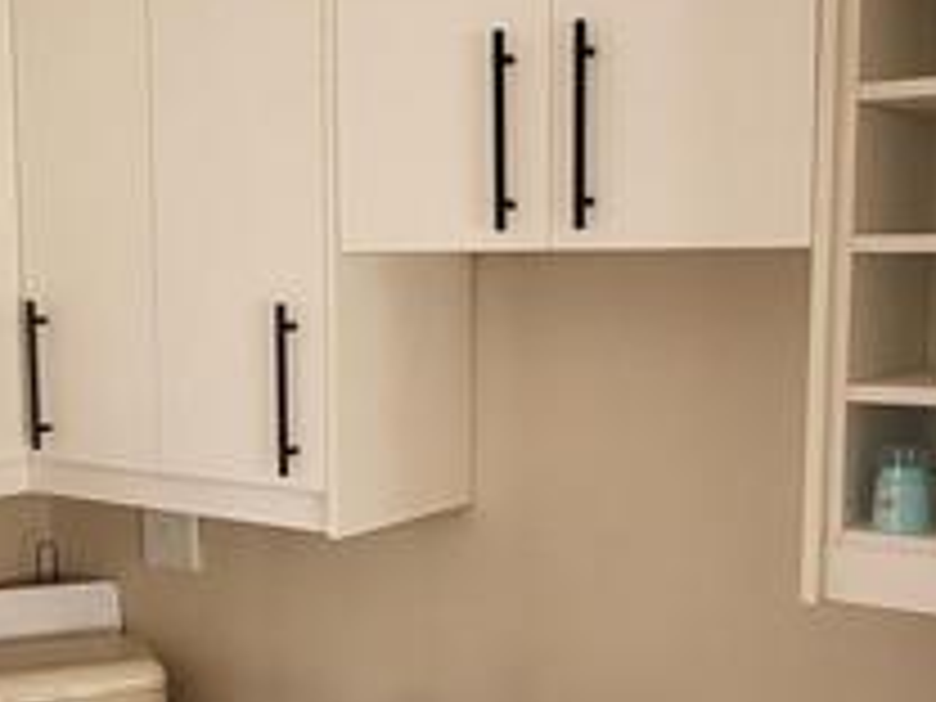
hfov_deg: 38.0
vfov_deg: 29.0
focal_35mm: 50
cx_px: 378
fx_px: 1352
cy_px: 432
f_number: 2.2
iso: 160
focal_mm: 1.74
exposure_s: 1/60
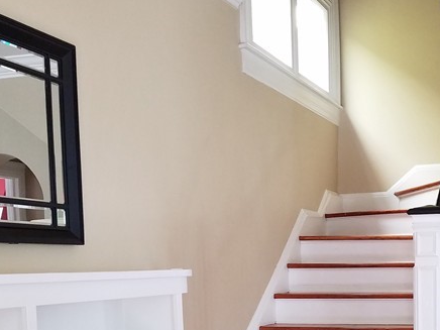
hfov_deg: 31.4
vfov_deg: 23.2
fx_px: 775
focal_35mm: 61
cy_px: 321
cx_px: 303
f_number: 1.7
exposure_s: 1/60
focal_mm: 4.2
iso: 125
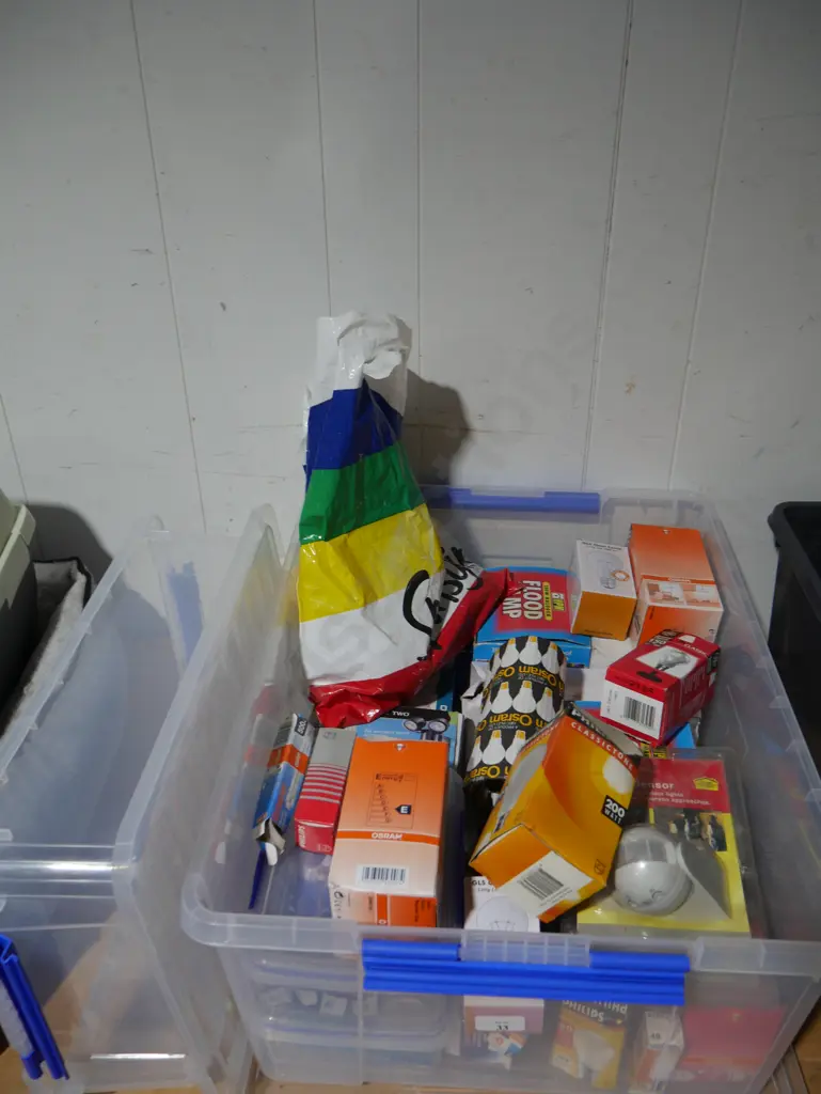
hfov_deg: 46.8
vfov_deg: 59.9
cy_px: 547
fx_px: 948
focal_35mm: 30
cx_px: 410
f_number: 3.6
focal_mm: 15
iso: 200
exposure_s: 1/80
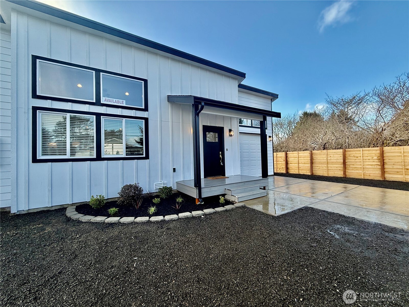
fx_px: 165
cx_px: 204
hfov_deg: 102.1
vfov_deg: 85.7
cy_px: 154
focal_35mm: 14
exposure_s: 1/374
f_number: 2.2
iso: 50
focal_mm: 2.22
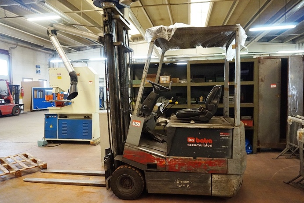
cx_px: 158
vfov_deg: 51.3
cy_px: 104
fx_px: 211
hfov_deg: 71.5
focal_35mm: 25
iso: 3200
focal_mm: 16
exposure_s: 1/50
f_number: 3.5
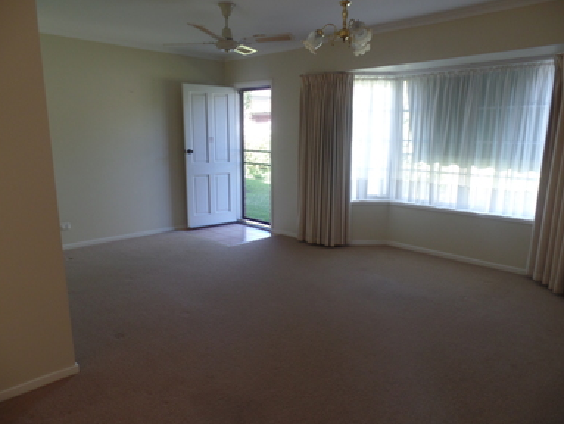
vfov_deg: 56.9
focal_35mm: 24
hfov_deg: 71.5
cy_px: 215
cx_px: 281
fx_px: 391
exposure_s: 1/30
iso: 120
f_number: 2.8
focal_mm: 4.1
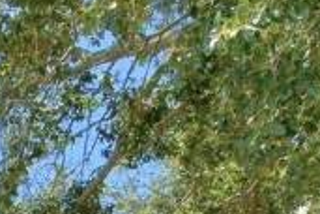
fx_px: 898
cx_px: -350
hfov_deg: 15.4
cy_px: 678
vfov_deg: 9.7
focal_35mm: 101
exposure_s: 1/250
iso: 100
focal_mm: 10
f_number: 10
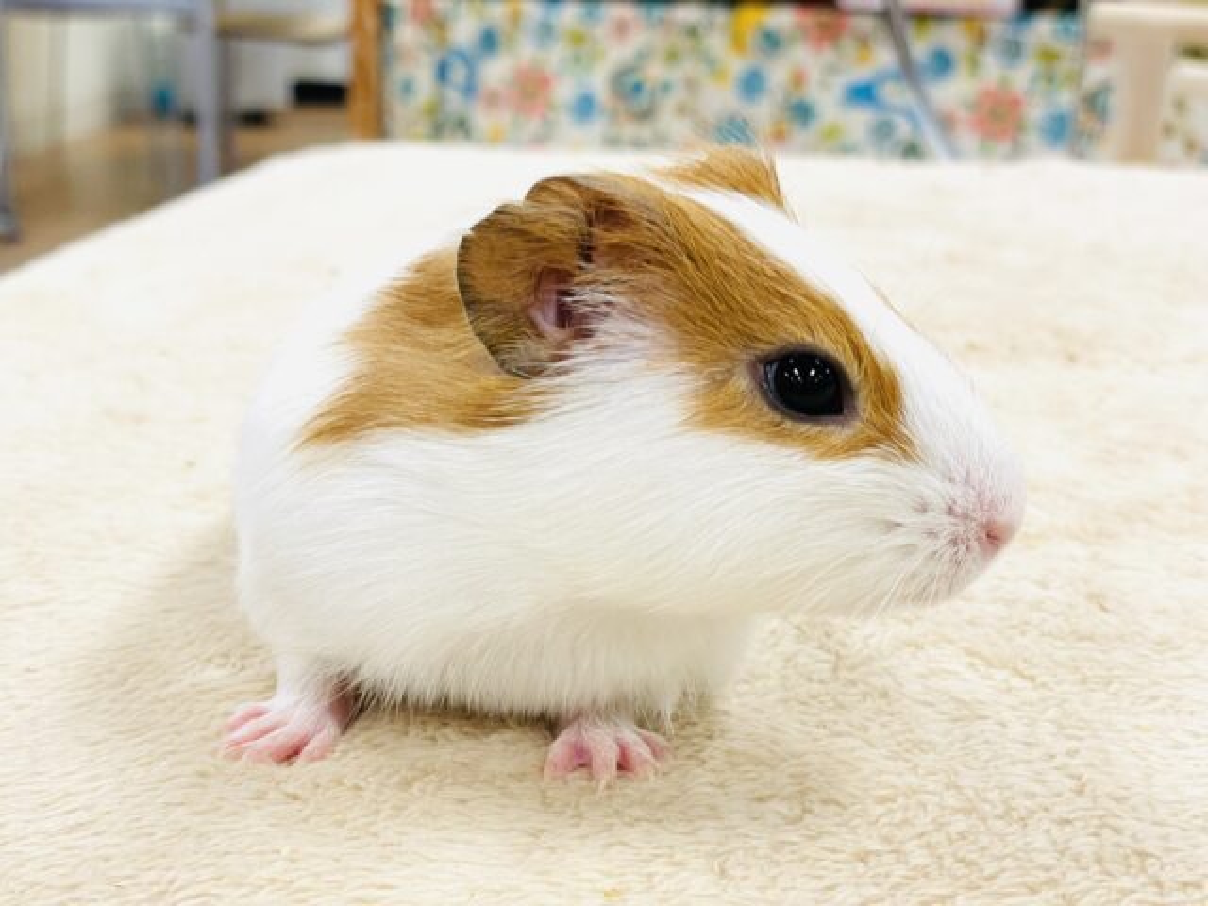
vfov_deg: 28.0
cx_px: 604
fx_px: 1815
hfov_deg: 36.8
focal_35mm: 52
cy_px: 453
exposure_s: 1/99
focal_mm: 6
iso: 64
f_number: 2
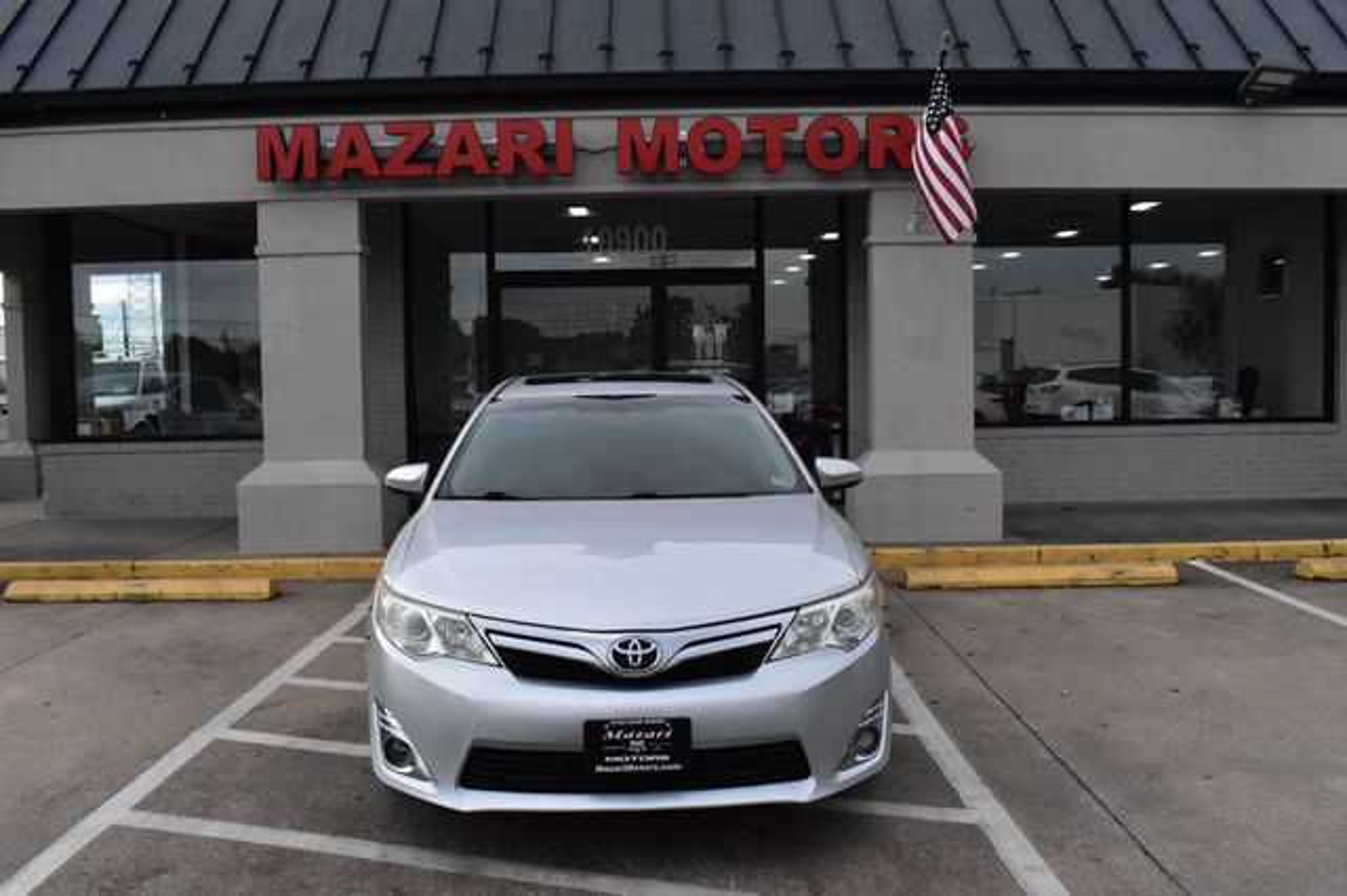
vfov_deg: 41.7
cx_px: 674
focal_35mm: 32
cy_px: 448
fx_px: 1178
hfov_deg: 59.5
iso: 2500
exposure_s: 1/1250
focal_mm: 21
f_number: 13
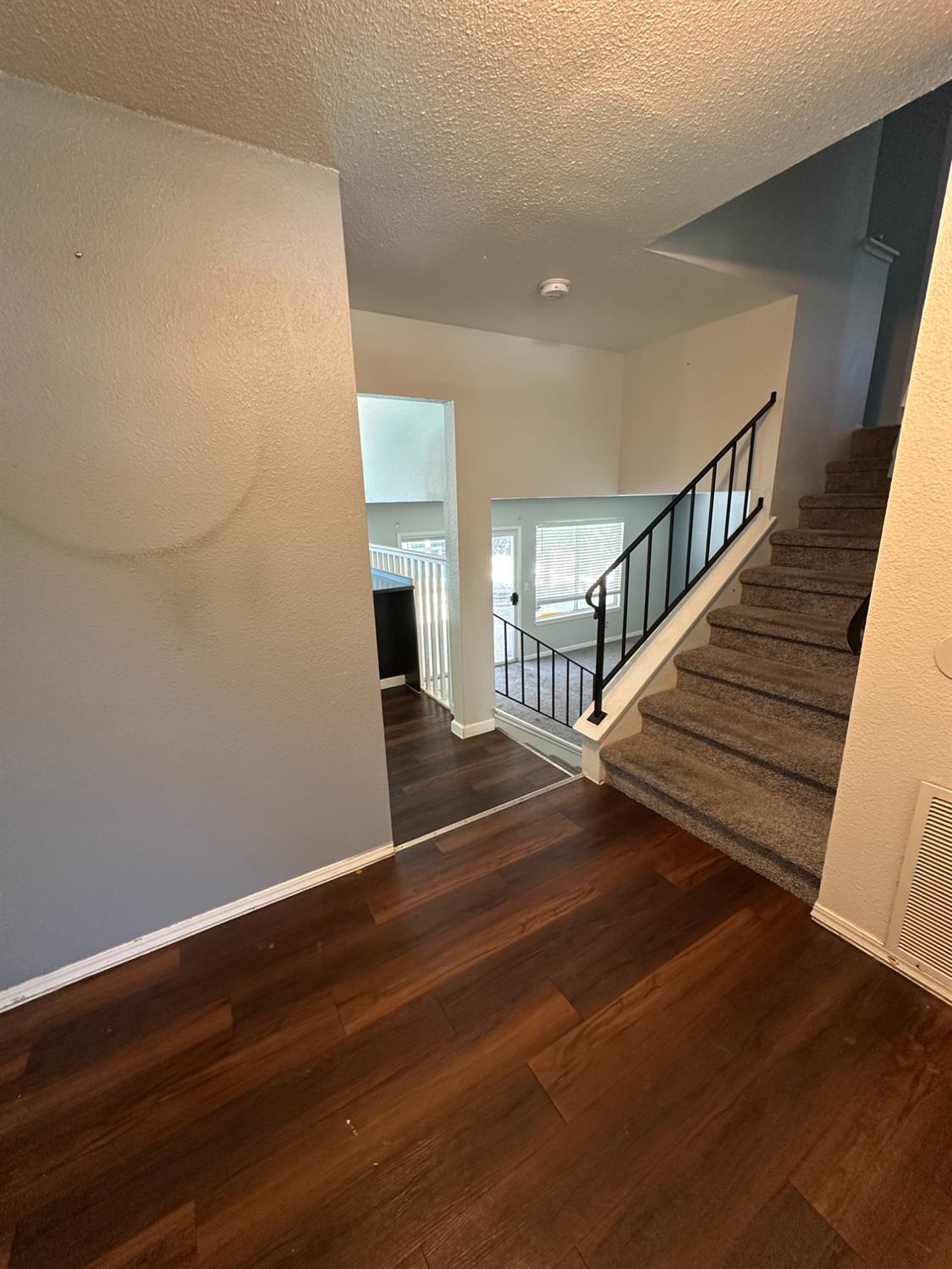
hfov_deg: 85.7
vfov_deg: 102.1
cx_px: 476
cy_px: 634
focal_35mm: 14
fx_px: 513
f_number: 2.2
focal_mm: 2.22
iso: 200
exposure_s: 1/60
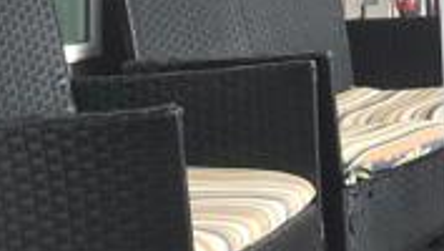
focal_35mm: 110
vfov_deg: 10.3
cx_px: 369
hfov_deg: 19.2
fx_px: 1296
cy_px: -231
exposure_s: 1/827
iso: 20
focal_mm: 4
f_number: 1.8
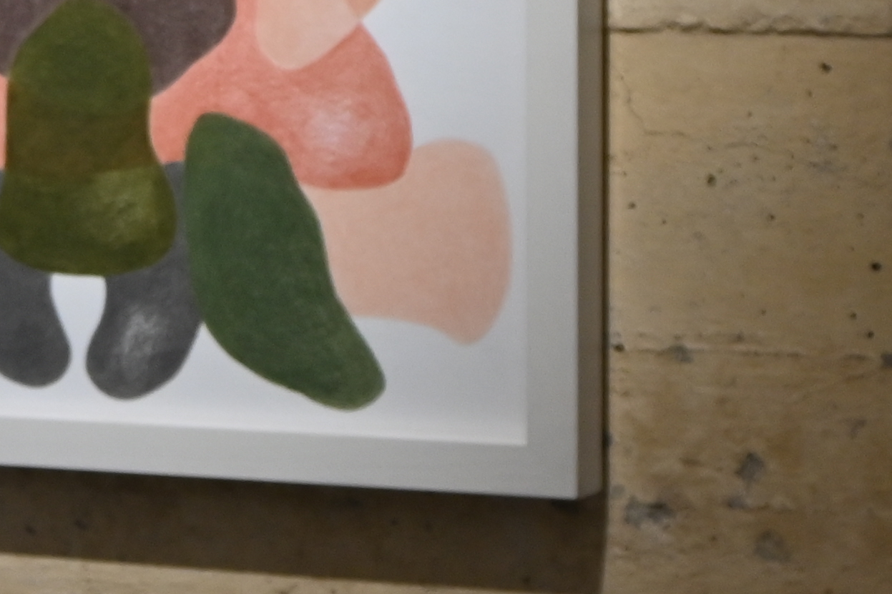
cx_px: -143
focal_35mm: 204
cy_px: -1
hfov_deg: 9.9
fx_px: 5062
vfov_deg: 6.7
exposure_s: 1/30
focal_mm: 30.5
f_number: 6.3
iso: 400
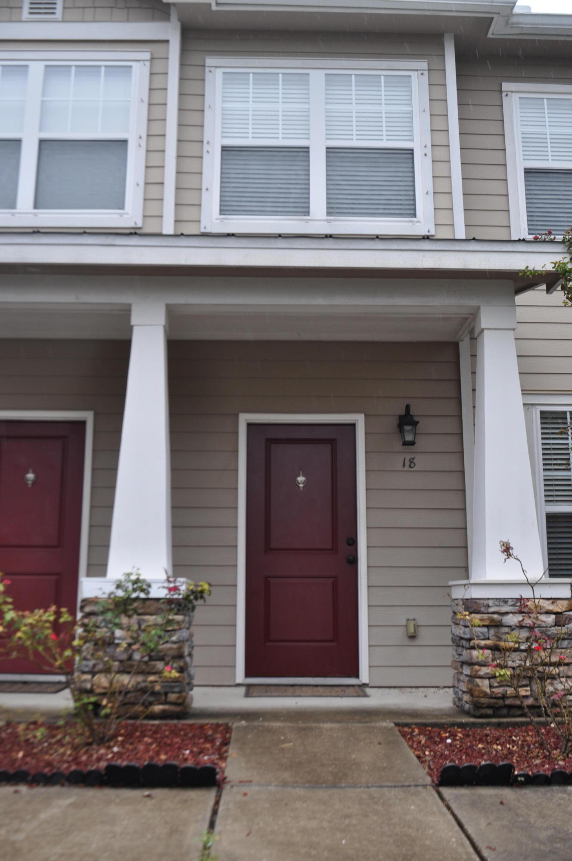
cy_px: 430
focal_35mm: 36
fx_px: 860
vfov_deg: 53.2
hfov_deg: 36.8
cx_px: 286
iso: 200
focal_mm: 24
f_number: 7.1
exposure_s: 1/200
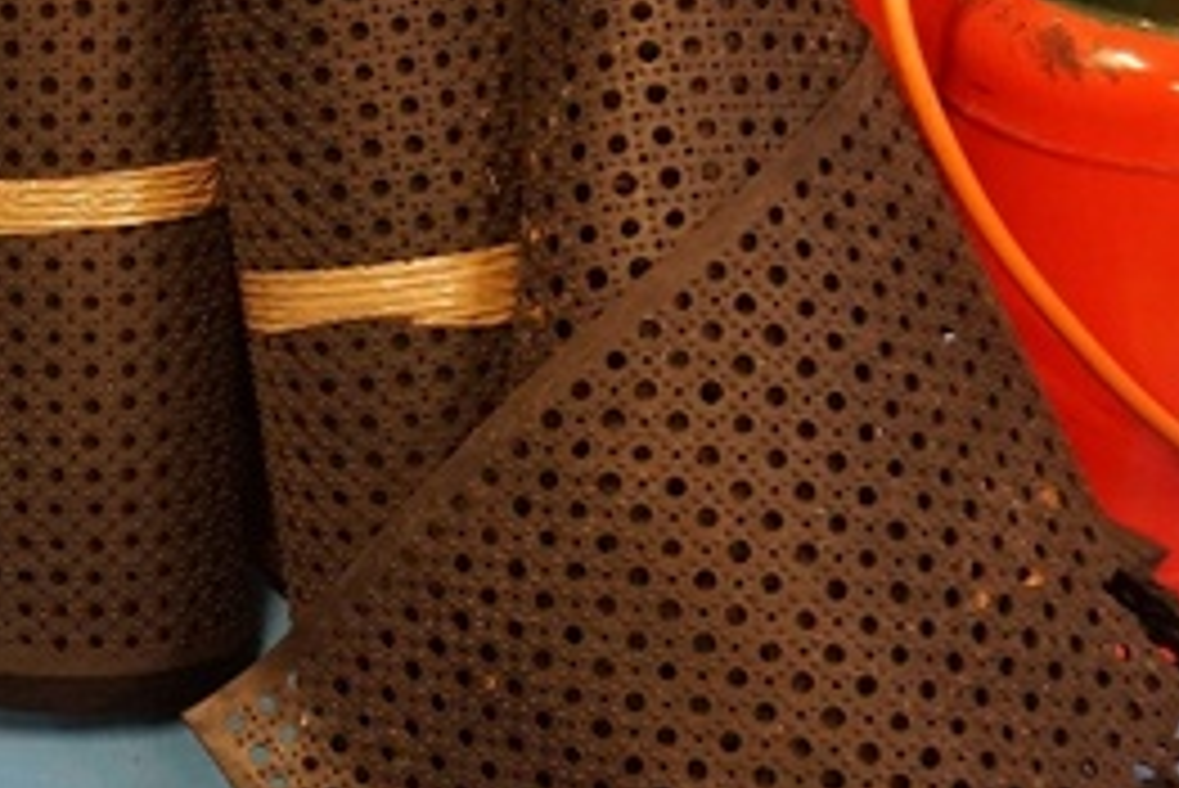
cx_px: -72
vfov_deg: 20.6
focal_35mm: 66
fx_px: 2163
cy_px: 302
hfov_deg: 28.1
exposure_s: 1/160
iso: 2000
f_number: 3.5
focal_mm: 16
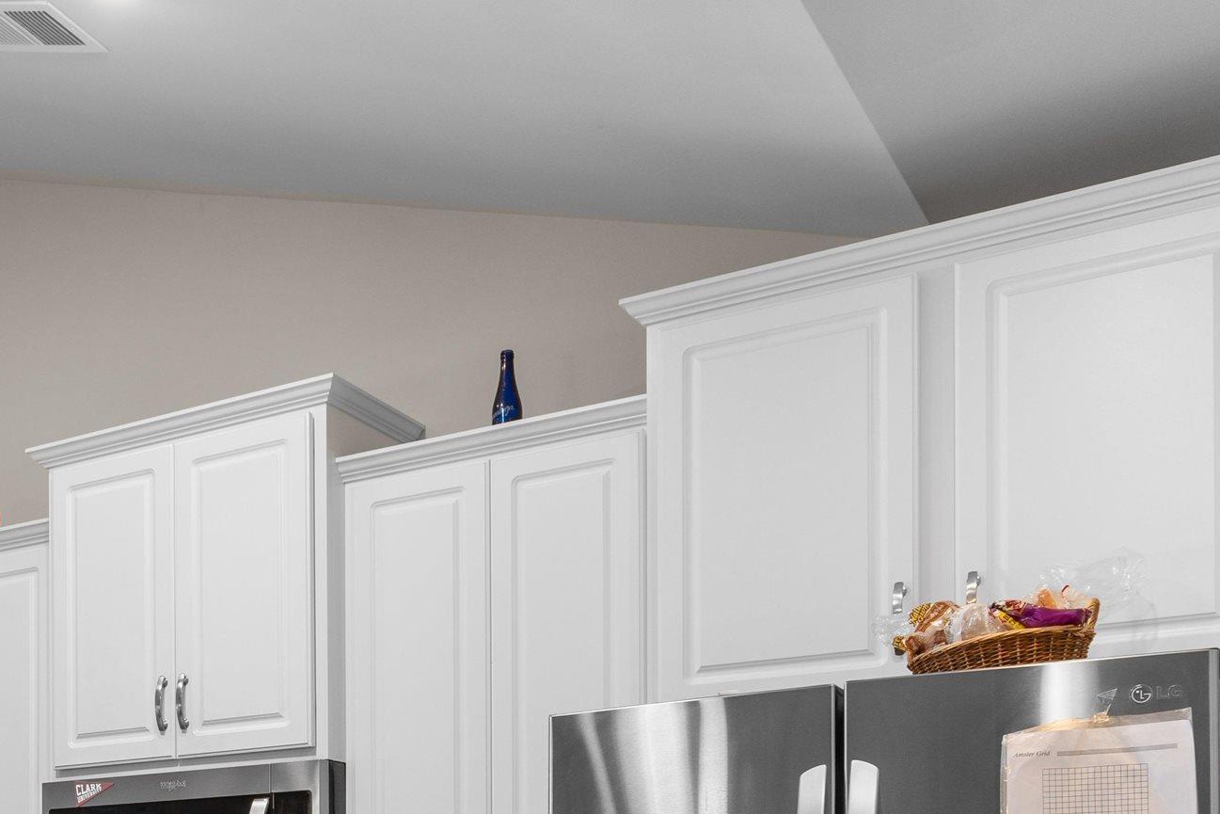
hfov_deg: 40.6
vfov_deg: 26.9
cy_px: 941
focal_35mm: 45
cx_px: 143
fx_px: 1525
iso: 100
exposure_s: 1/10
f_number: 5
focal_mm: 13
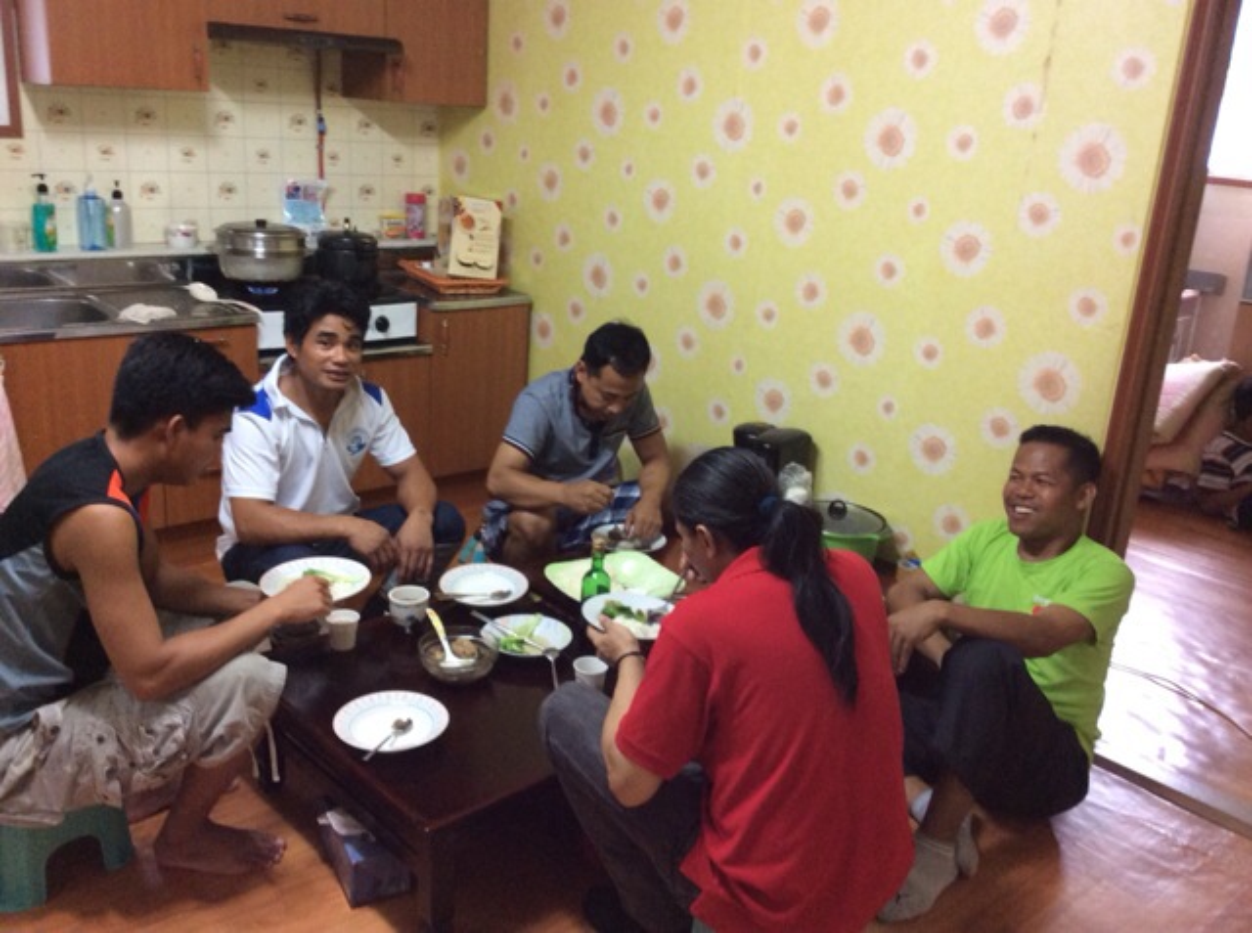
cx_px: 626
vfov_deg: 42.8
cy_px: 466
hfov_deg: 55.5
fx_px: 1191
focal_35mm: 33
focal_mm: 3.3
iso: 160
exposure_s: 1/24
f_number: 2.4
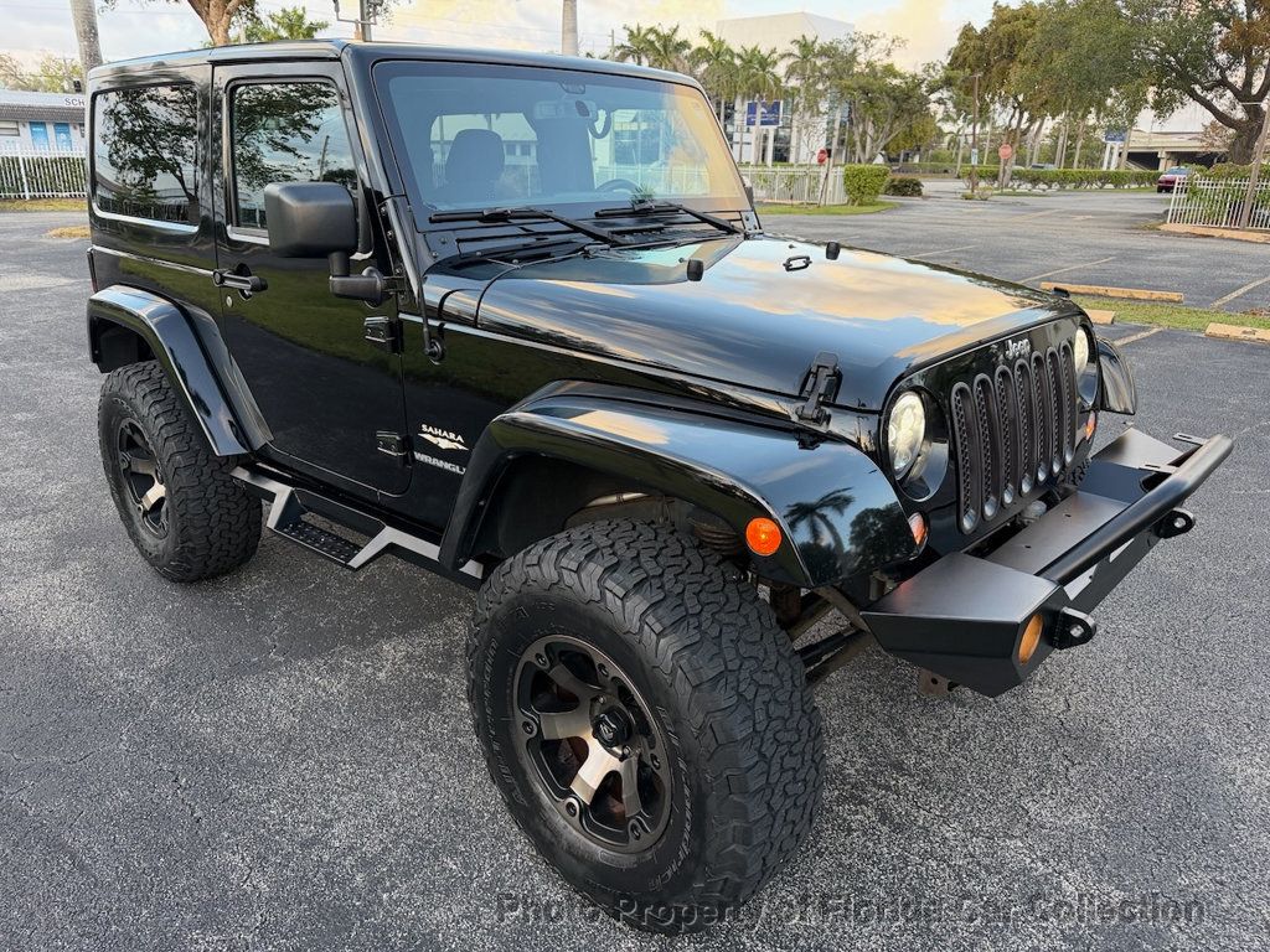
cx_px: 635
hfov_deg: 71.6
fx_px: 881
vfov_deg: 56.8
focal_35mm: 24
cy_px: 476
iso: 125
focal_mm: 6.76
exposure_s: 1/211
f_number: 1.78
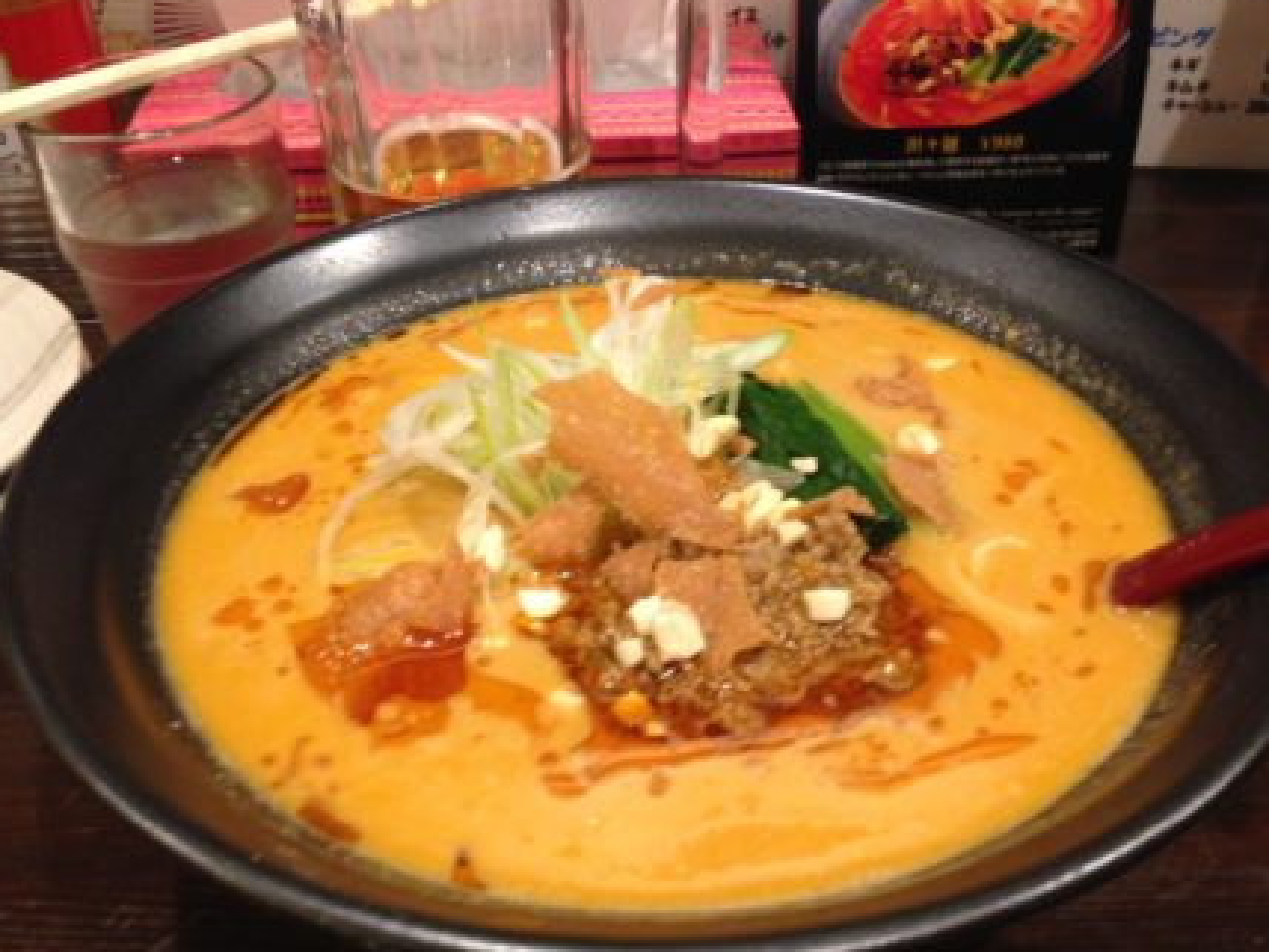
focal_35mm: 37
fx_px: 1356
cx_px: 676
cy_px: 513
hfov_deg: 50.1
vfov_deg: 38.6
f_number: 2.4
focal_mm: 4.12
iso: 250
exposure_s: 1/20
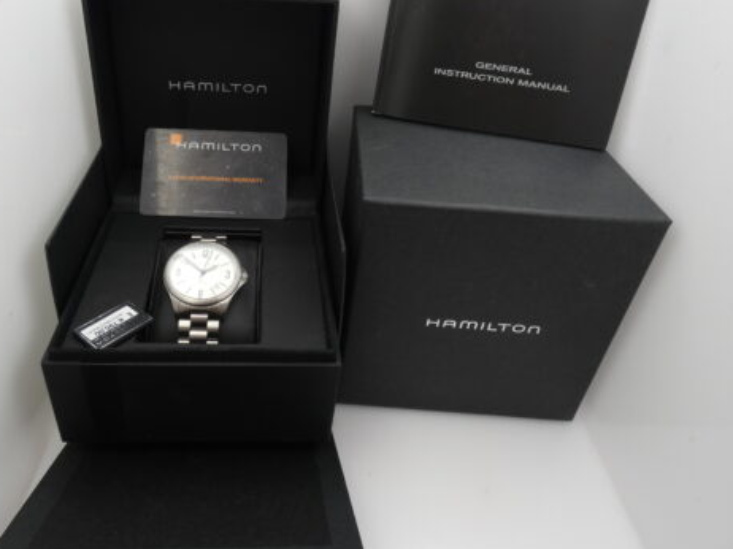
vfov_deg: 52.6
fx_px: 550
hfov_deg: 66.8
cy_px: 216
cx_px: 301
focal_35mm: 26
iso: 80
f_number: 2.8
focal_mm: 3.6
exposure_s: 1/125
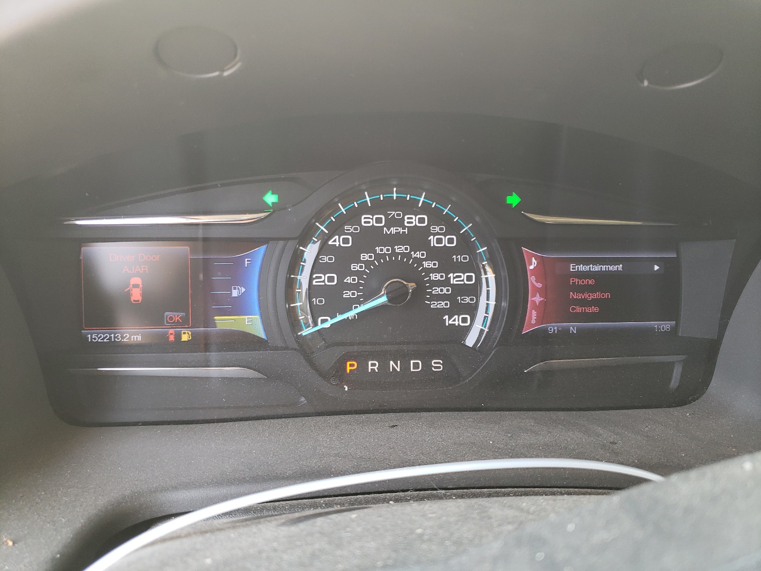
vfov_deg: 53.1
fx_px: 572
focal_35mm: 26
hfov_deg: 67.3
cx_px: 380
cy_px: 286
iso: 78
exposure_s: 1/60.2
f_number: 1.5
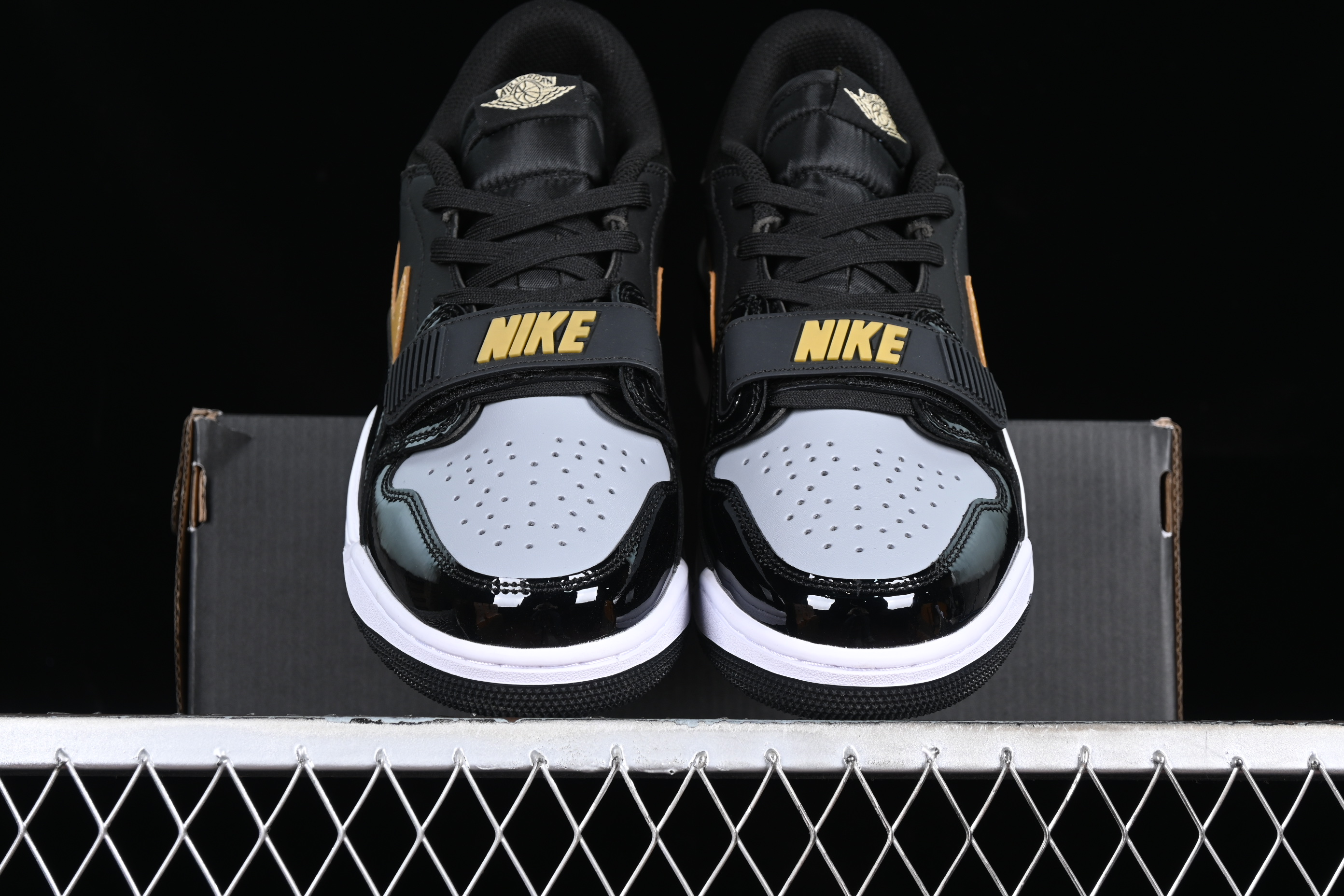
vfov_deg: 18.2
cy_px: 448
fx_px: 2800
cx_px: 672
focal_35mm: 75
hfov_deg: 27.0
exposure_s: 1/60
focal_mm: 50
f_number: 6.3
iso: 160
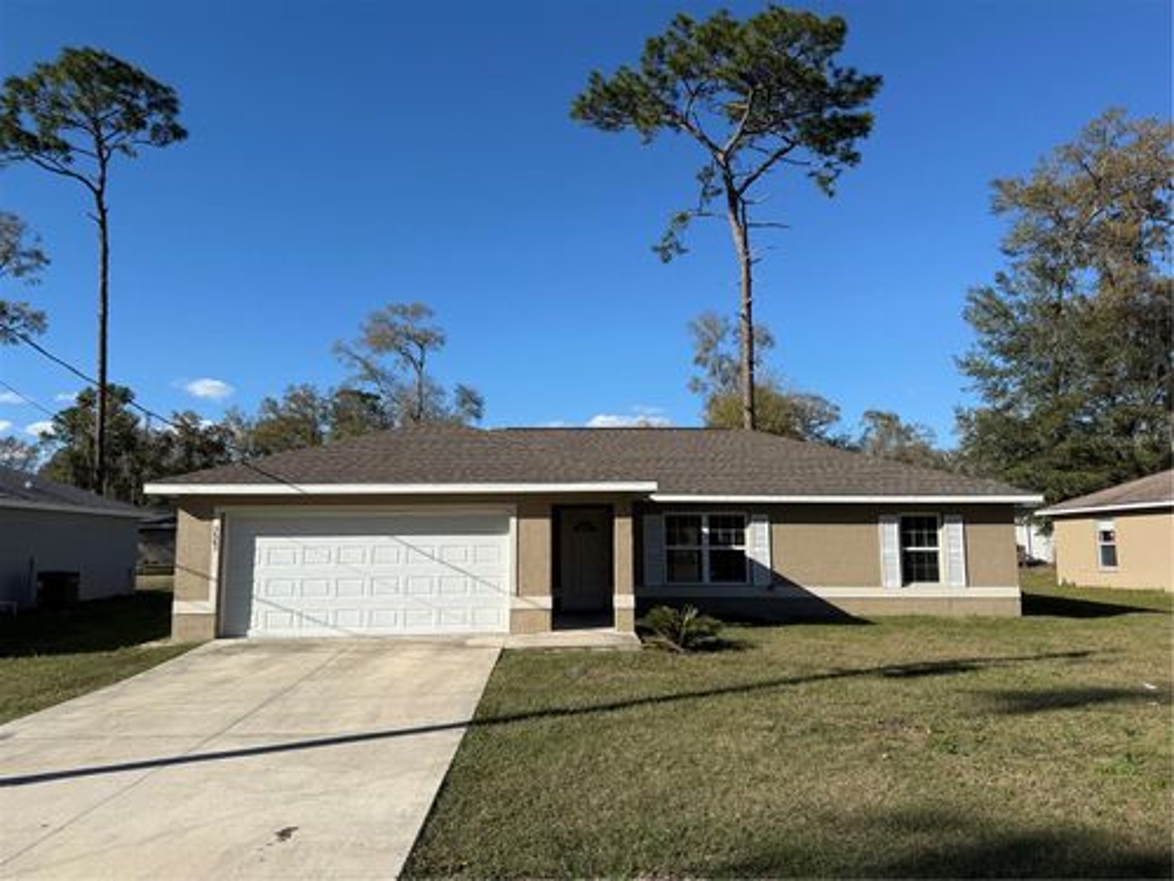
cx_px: 587
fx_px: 814
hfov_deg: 71.6
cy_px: 440
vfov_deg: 56.8
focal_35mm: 24
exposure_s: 1/5714
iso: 80
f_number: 1.78
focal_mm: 6.76
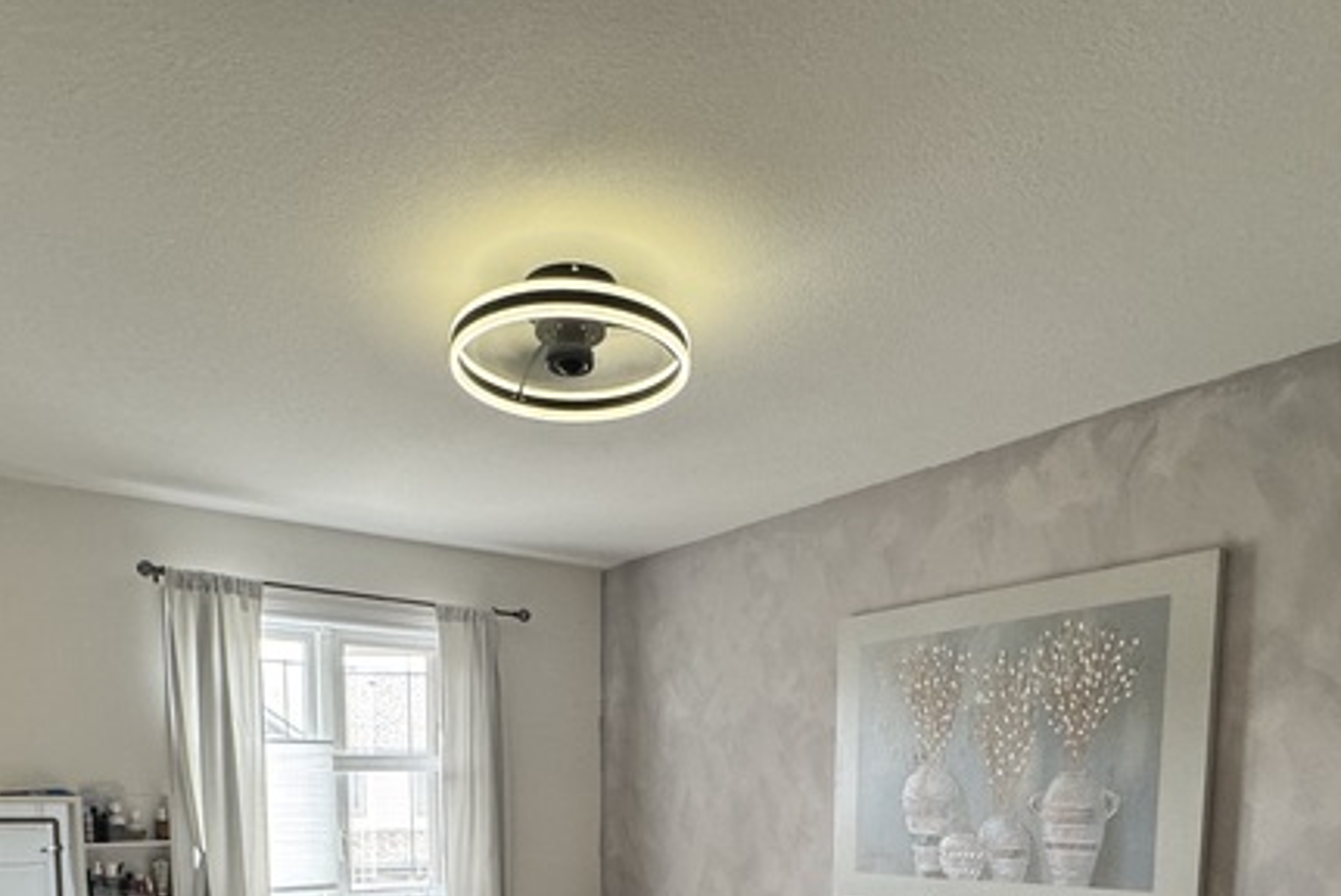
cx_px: 597
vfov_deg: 41.4
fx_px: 1006
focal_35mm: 27
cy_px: 908
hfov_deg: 67.2
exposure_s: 1/60
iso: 200
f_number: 2.2
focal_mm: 2.22
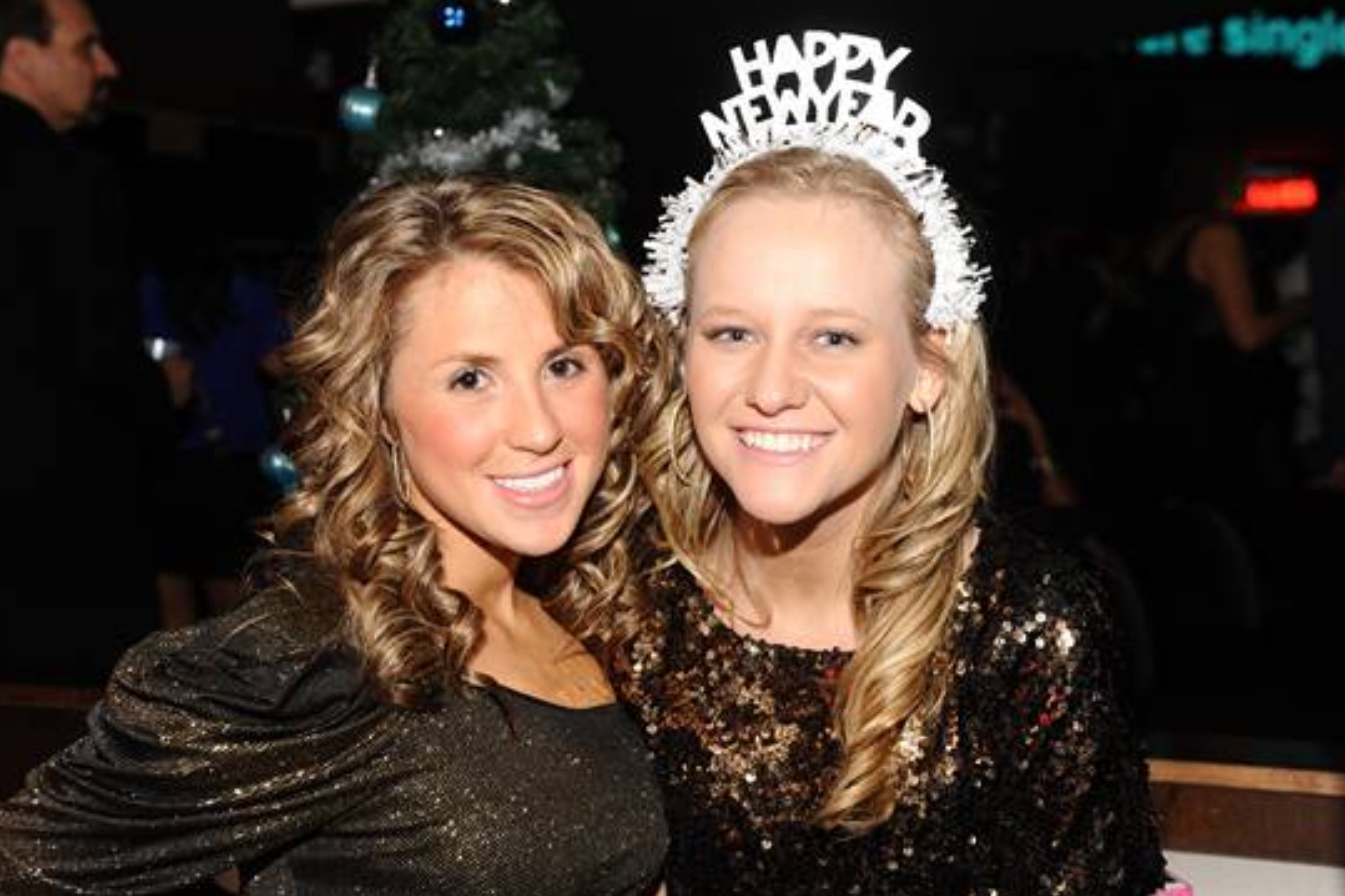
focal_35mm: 51
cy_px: 447
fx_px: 1905
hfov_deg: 38.9
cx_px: 661
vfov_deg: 26.5
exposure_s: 1/250
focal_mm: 50
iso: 800
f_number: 5.6
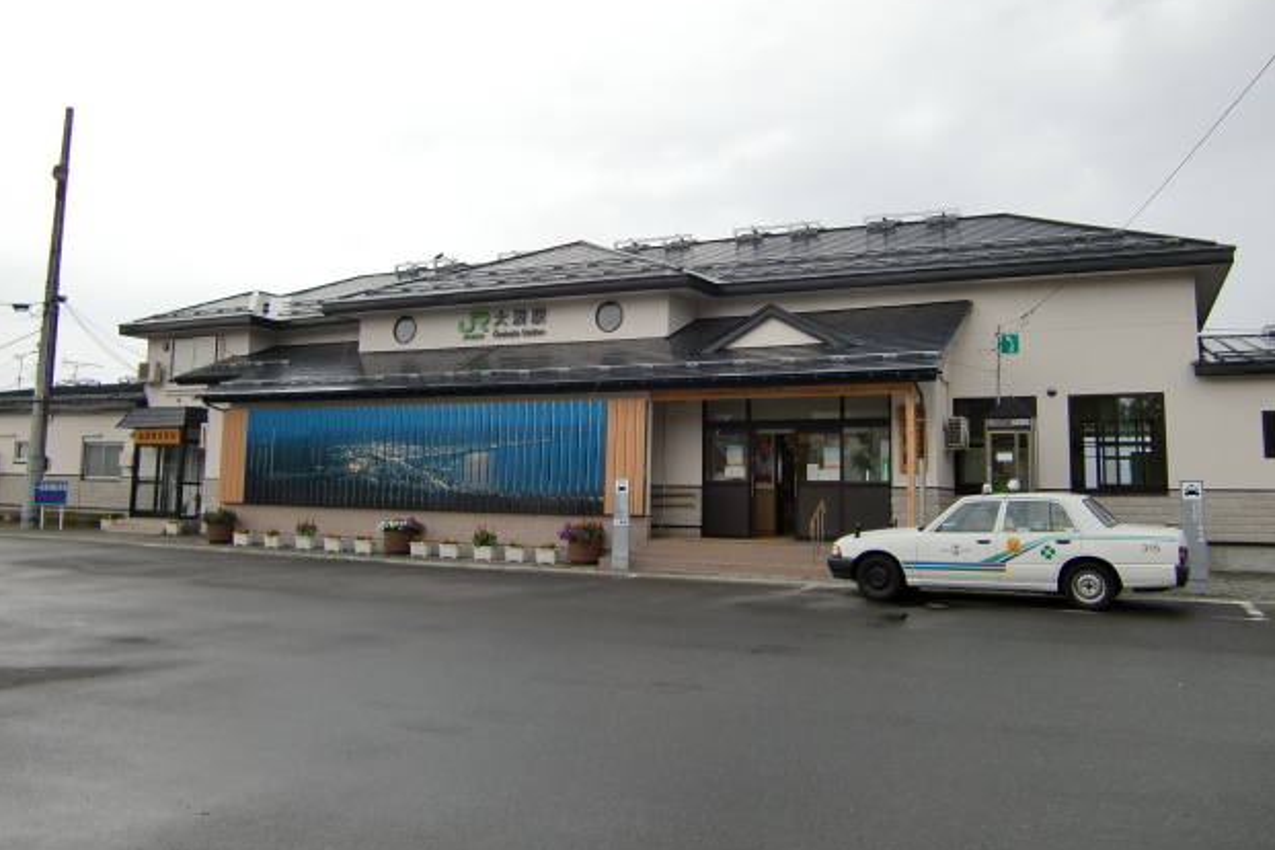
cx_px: 653
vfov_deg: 43.5
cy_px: 365
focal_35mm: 30
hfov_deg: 61.9
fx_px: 1062
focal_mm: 4.9
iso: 64
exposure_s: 1/250
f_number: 2.6
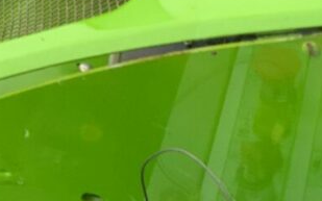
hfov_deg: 18.0
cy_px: 318
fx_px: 895
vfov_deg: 12.1
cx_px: 495
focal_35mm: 102
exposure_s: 1/122
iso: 64
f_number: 1.8
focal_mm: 3
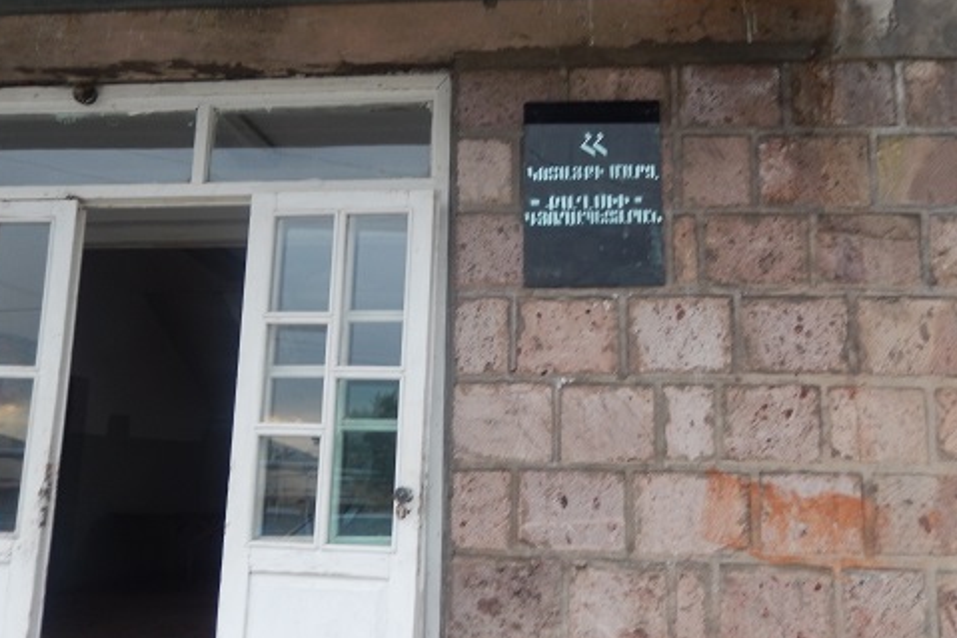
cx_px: 486
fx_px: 930
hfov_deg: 54.4
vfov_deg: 37.8
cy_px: 275
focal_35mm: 35
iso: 125
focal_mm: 4.5
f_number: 3.4
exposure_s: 1/30
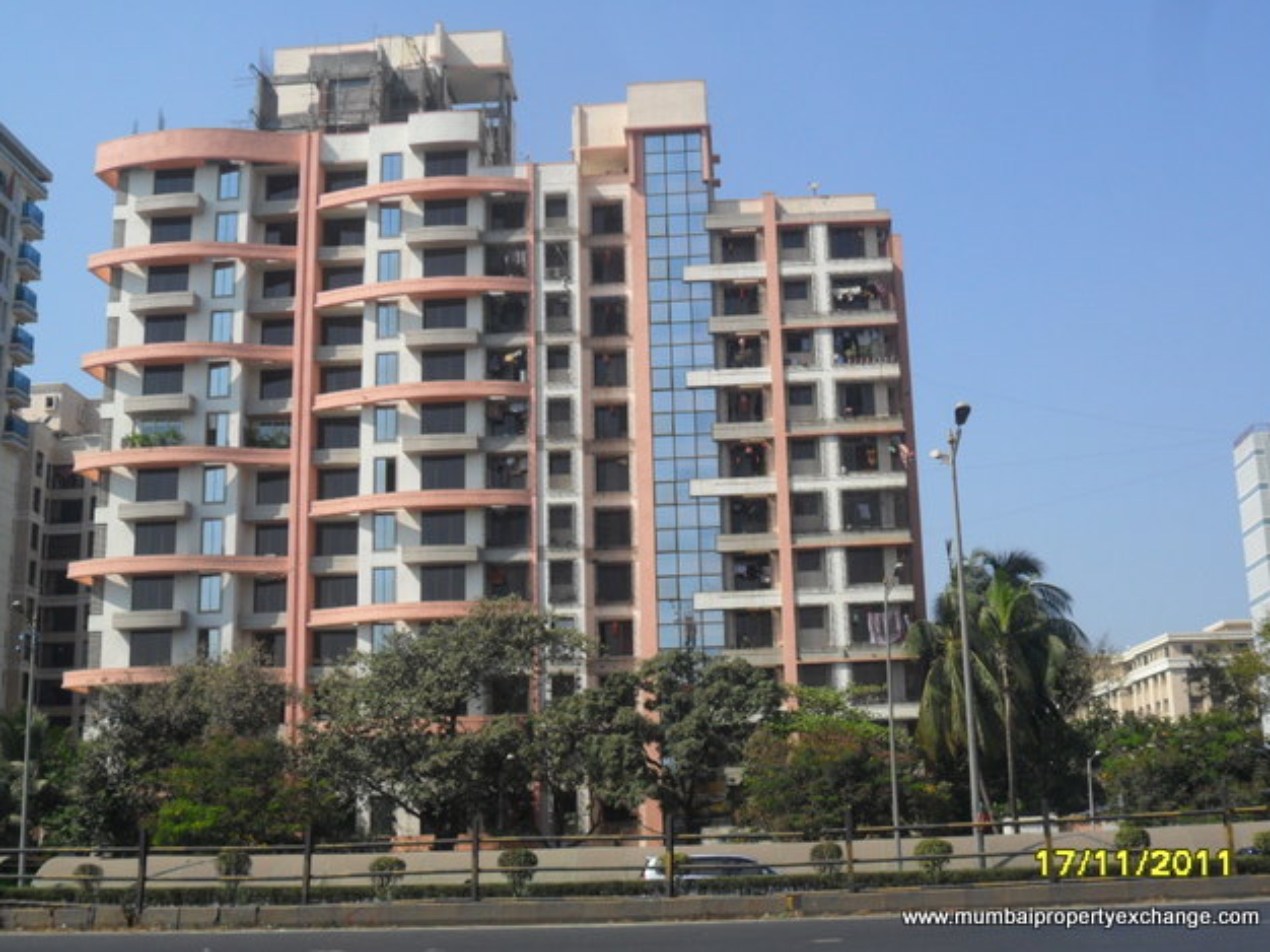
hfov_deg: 42.1
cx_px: 643
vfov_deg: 32.2
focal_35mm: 45
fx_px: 1650
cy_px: 469
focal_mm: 7.8
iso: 100
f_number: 4.5
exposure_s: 1/750
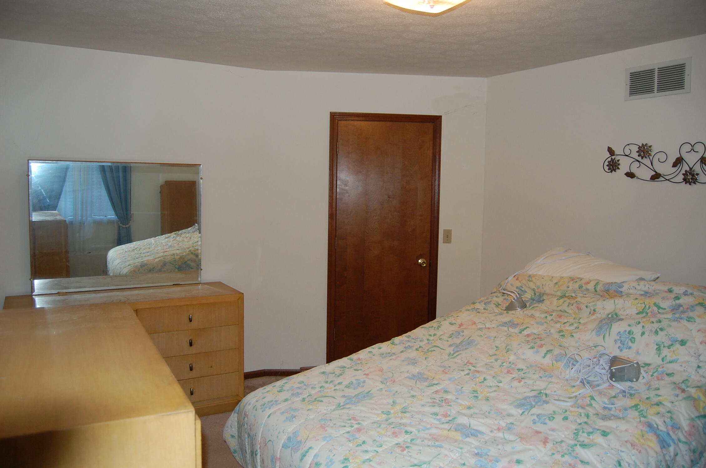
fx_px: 529
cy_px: 234
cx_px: 353
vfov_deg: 47.8
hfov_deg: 67.5
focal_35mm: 27
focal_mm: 18
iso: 400
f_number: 3.5
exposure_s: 1/60
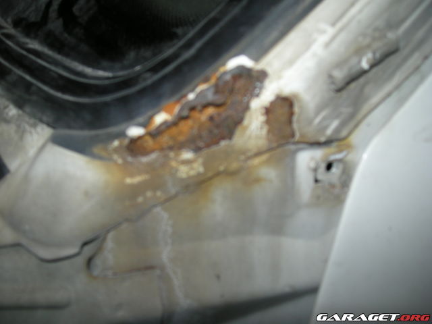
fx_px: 437
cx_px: 216
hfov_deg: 52.6
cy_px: 162
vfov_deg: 40.7
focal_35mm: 35
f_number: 2.8
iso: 50
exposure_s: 1/60
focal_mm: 5.7
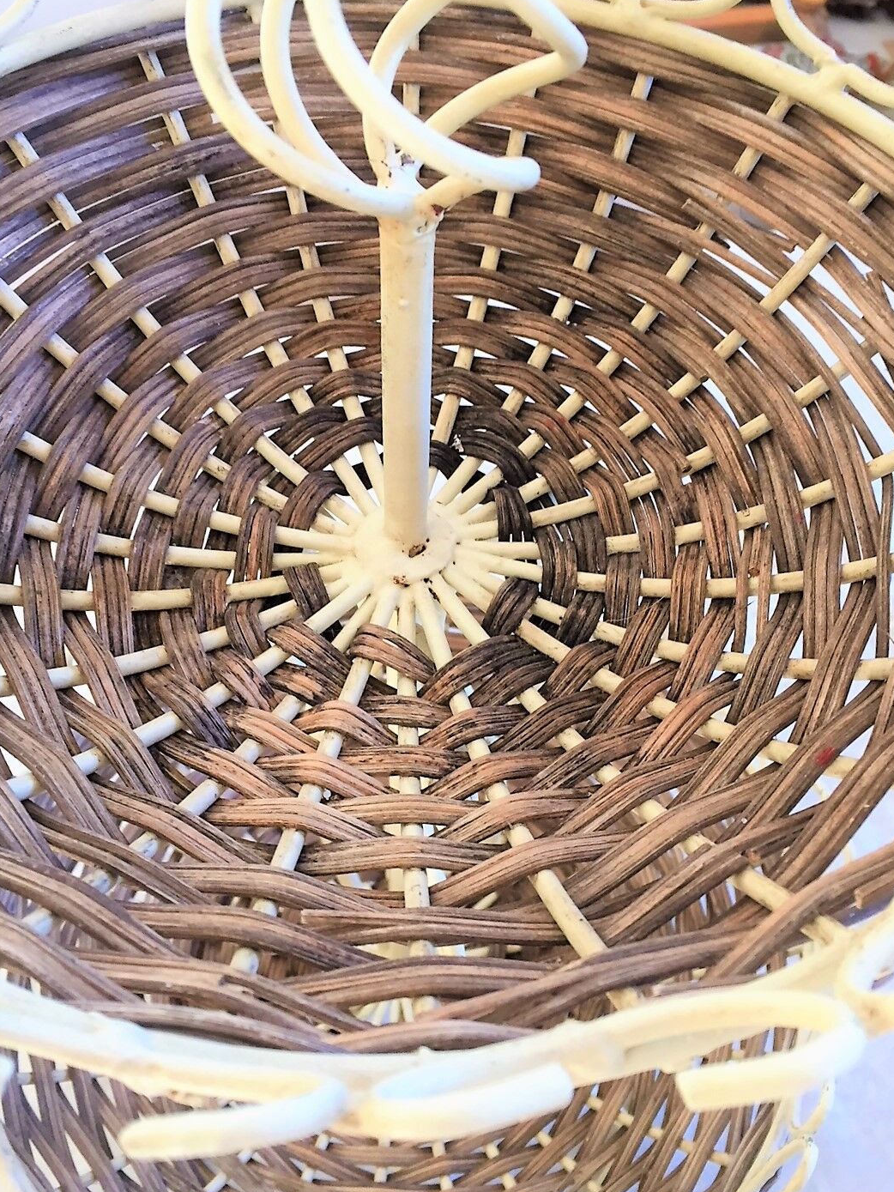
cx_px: 459
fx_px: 1033
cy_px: 594
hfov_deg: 46.8
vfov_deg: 60.0
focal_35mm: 30
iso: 80
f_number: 2.2
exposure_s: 1/33
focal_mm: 4.15
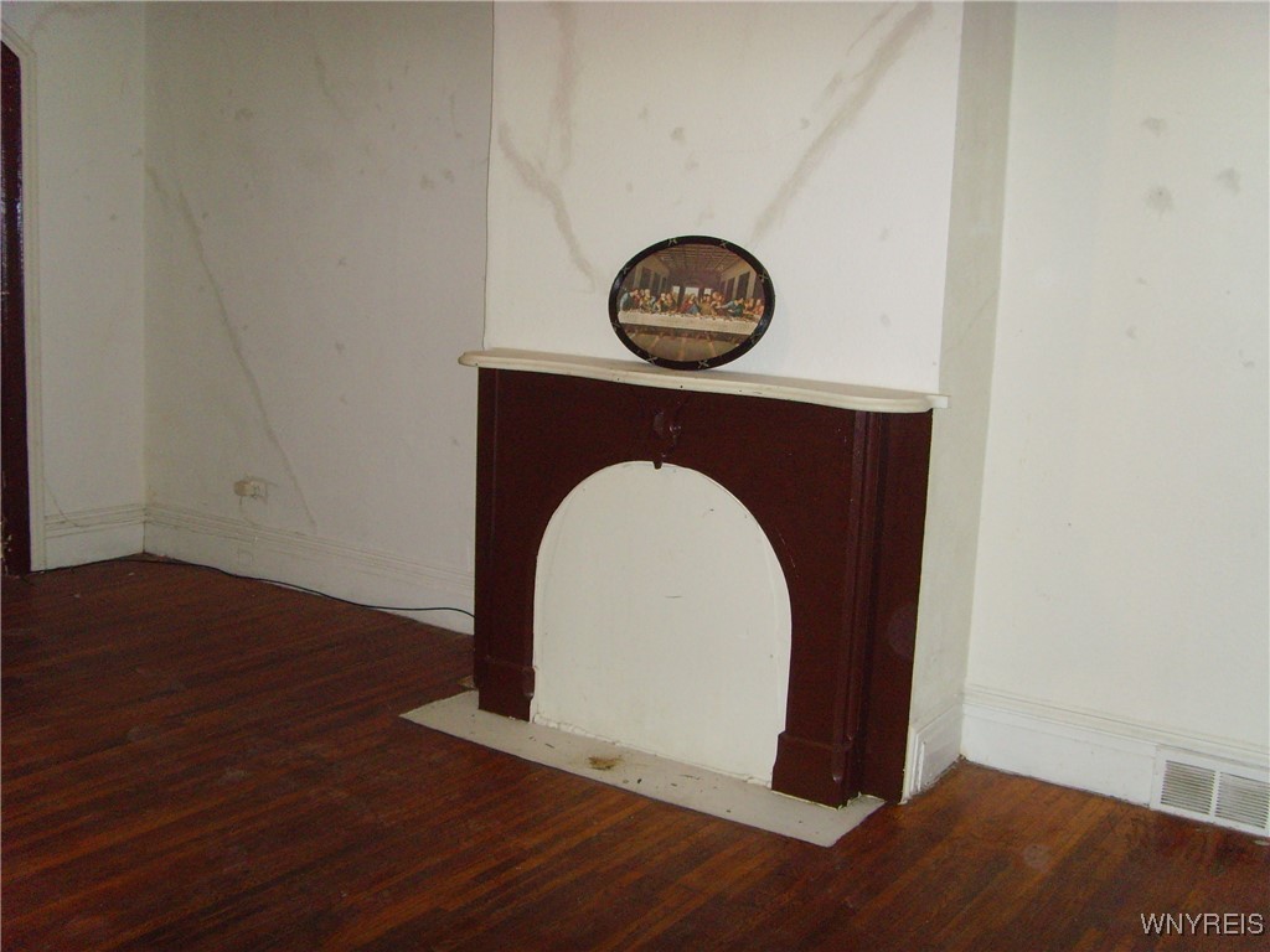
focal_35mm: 39
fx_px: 1431
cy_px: 476
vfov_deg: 36.8
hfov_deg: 47.9
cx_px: 635
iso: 240
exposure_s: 1/45
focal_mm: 6.6
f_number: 3.5
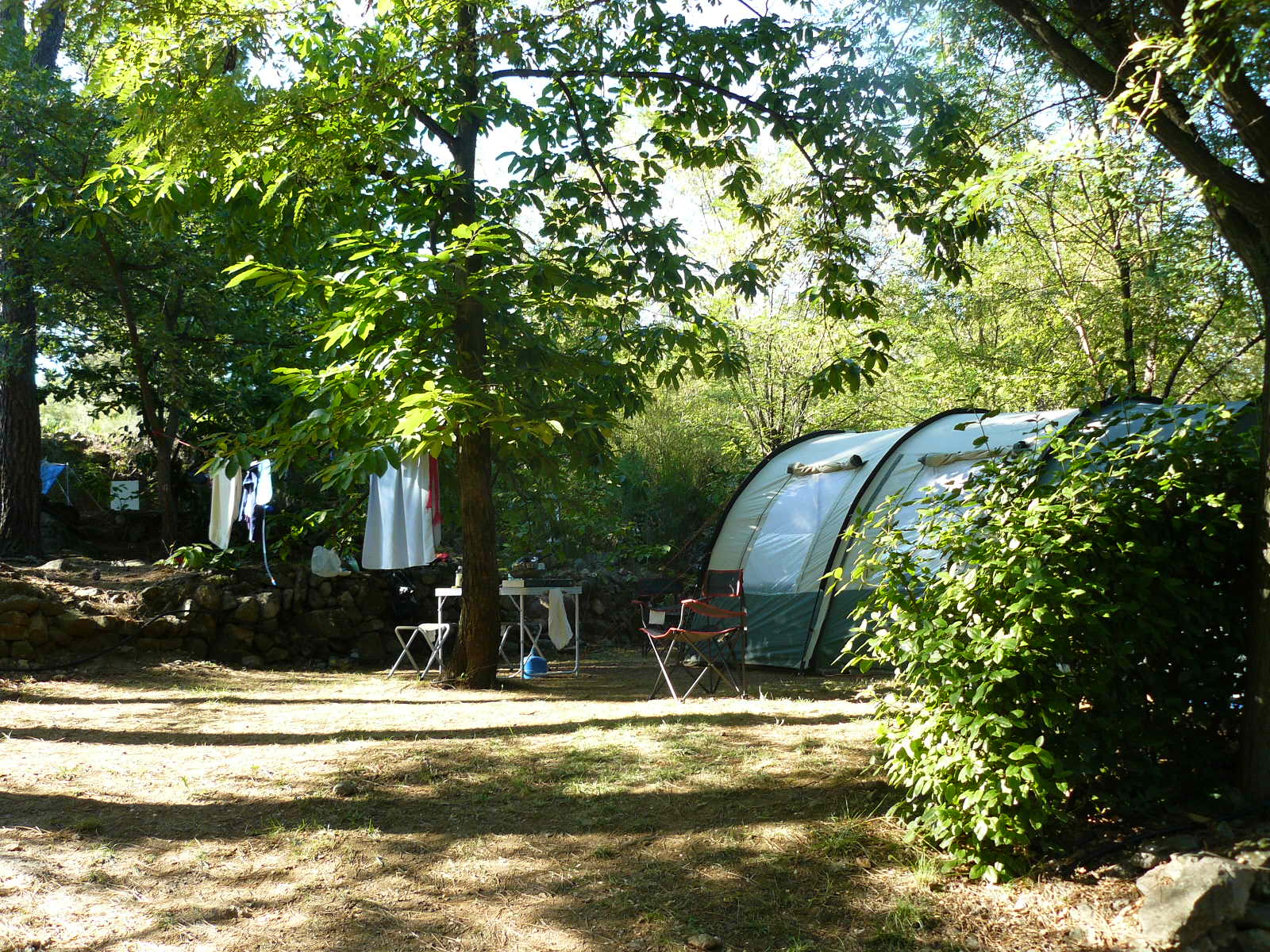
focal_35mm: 36
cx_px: 635
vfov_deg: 39.7
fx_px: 1321
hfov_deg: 51.4
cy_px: 476
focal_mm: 6
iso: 100
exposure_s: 1/100
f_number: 3.2
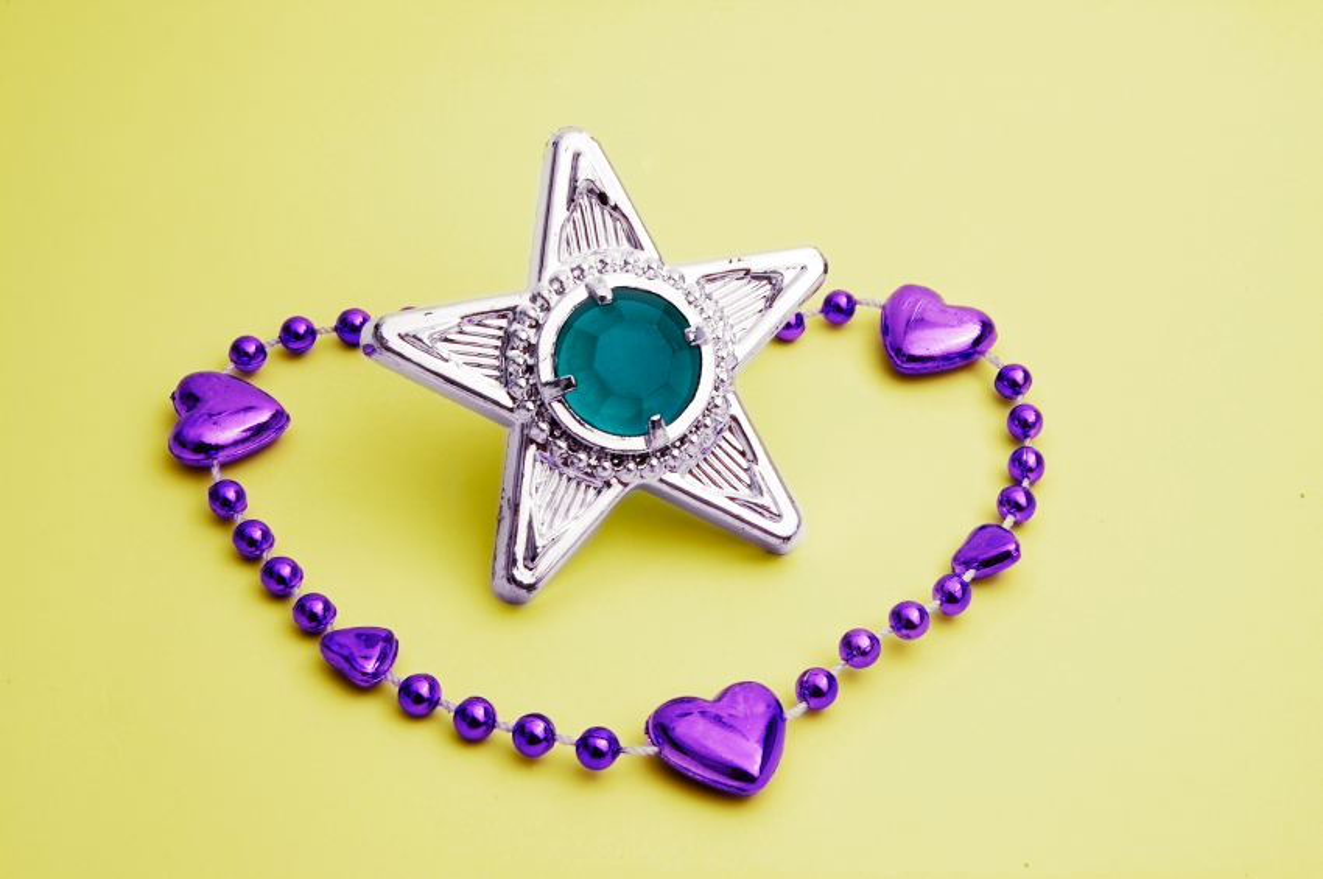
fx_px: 2478
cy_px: 440
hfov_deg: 29.9
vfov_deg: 20.1
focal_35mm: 68
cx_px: 662
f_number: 32
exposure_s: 4
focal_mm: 45
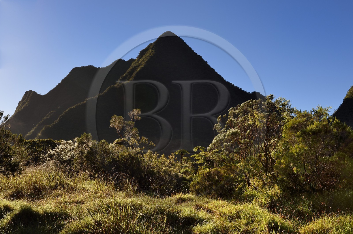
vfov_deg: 31.8
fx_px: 411
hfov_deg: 46.4
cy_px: 117
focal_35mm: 42
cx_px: 176
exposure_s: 1/400
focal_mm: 42
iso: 400
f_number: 11
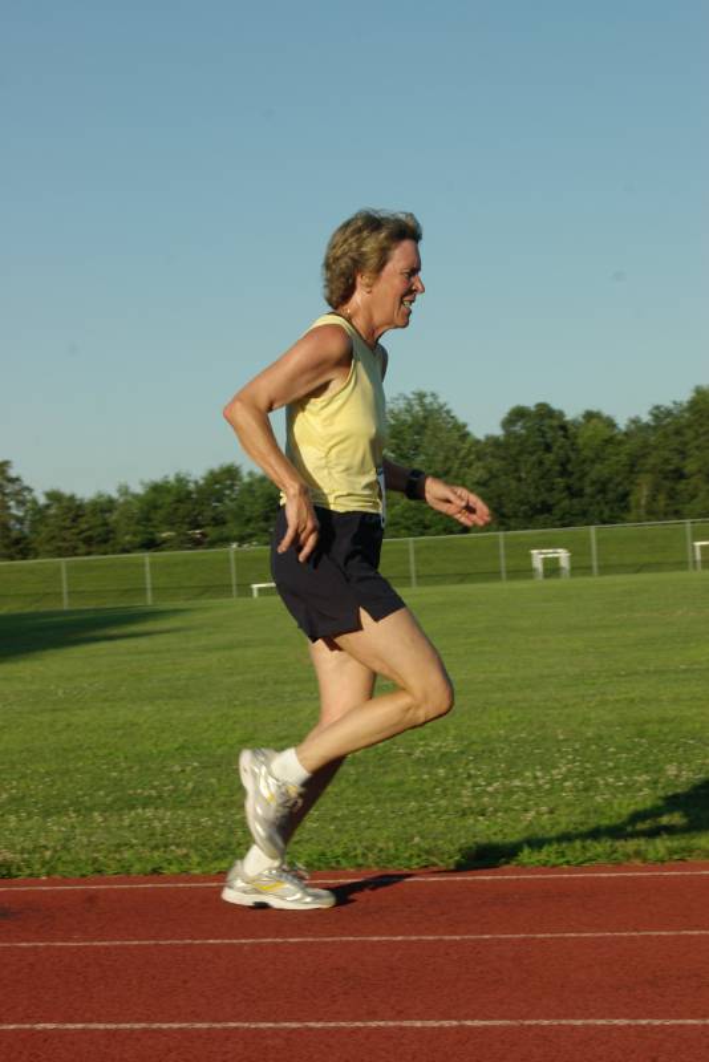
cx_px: 354
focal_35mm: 90
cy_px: 531
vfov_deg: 22.6
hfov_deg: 15.2
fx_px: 2656
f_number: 9.5
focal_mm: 60
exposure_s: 1/350
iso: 200
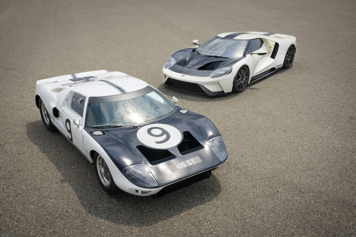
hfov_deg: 50.7
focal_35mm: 38
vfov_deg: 35.1
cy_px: 118
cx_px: 178
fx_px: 376
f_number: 7.1
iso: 200
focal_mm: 38
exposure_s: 1/1600
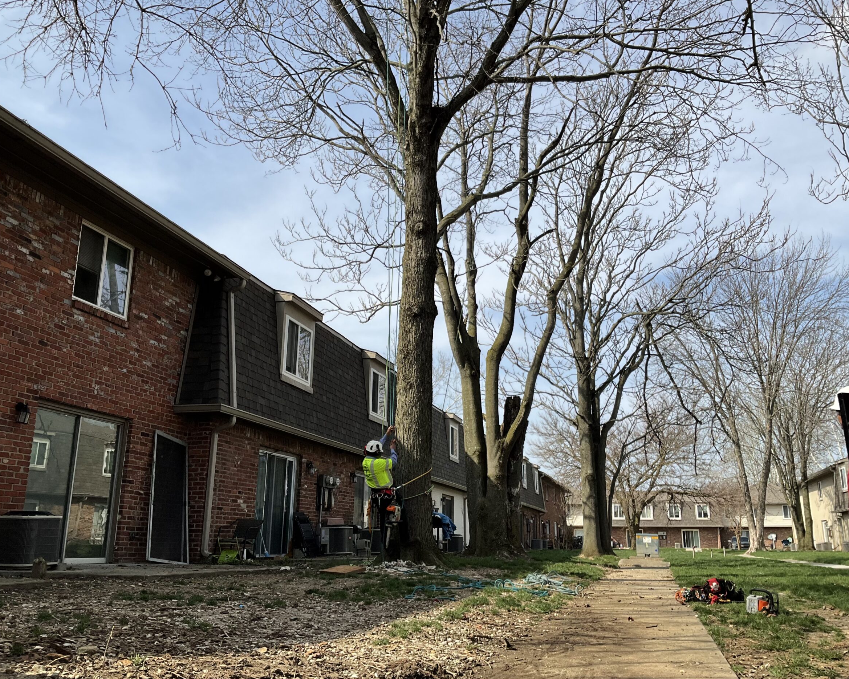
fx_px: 779
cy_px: 339
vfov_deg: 47.1
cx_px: 437
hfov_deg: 57.2
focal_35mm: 31
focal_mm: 3
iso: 25
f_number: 1.8
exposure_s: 1/1984
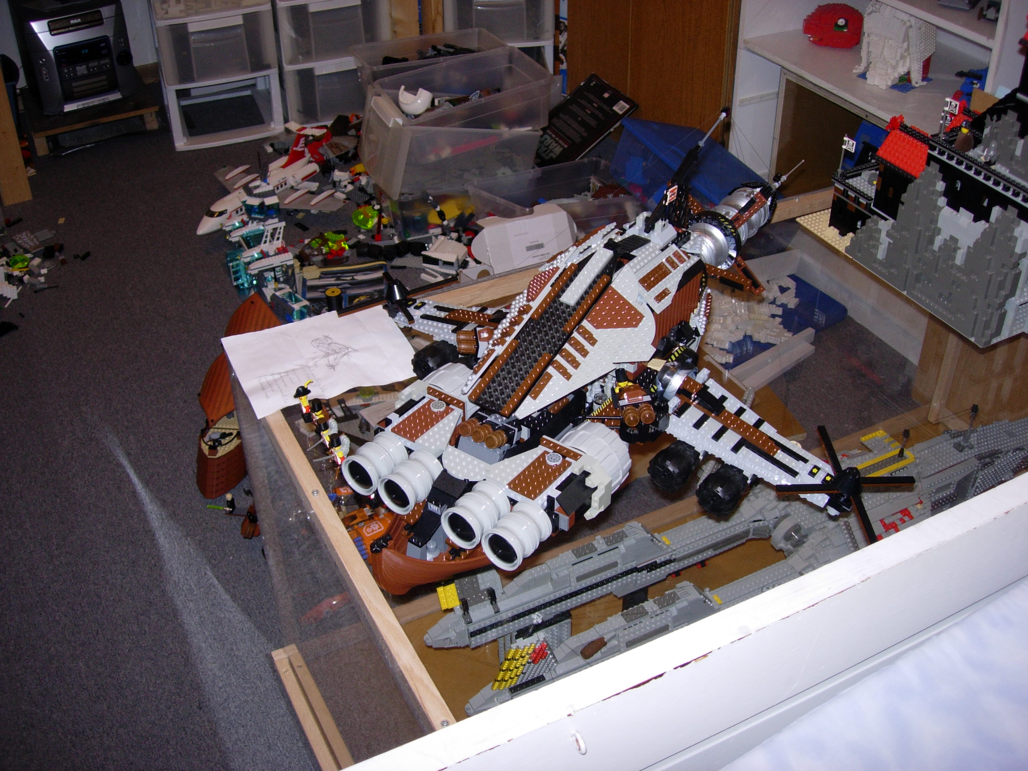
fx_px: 1128
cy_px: 386
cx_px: 514
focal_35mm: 38
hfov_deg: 49.0
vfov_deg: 37.7
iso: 79
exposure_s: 1/64
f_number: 2.8
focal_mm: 7.8
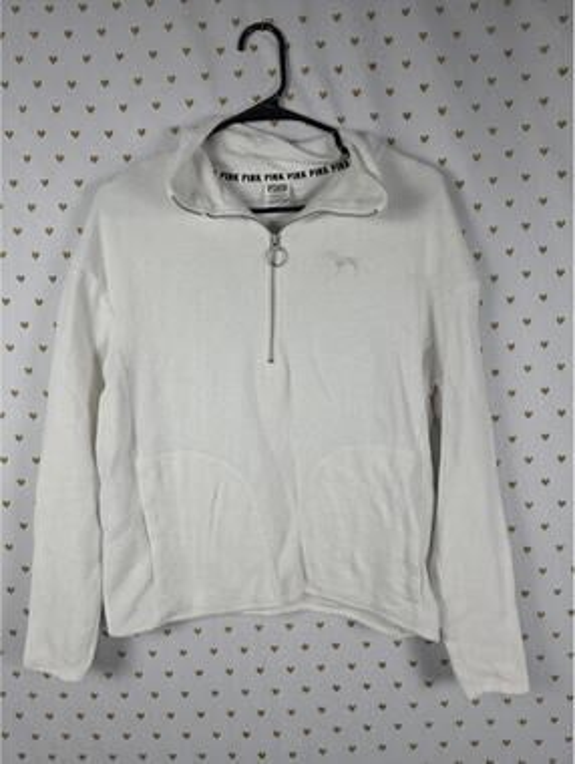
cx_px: 288
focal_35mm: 23
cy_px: 382
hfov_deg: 59.0
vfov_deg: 73.9
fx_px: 508
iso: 64
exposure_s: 1/120
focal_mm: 6.3
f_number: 1.7
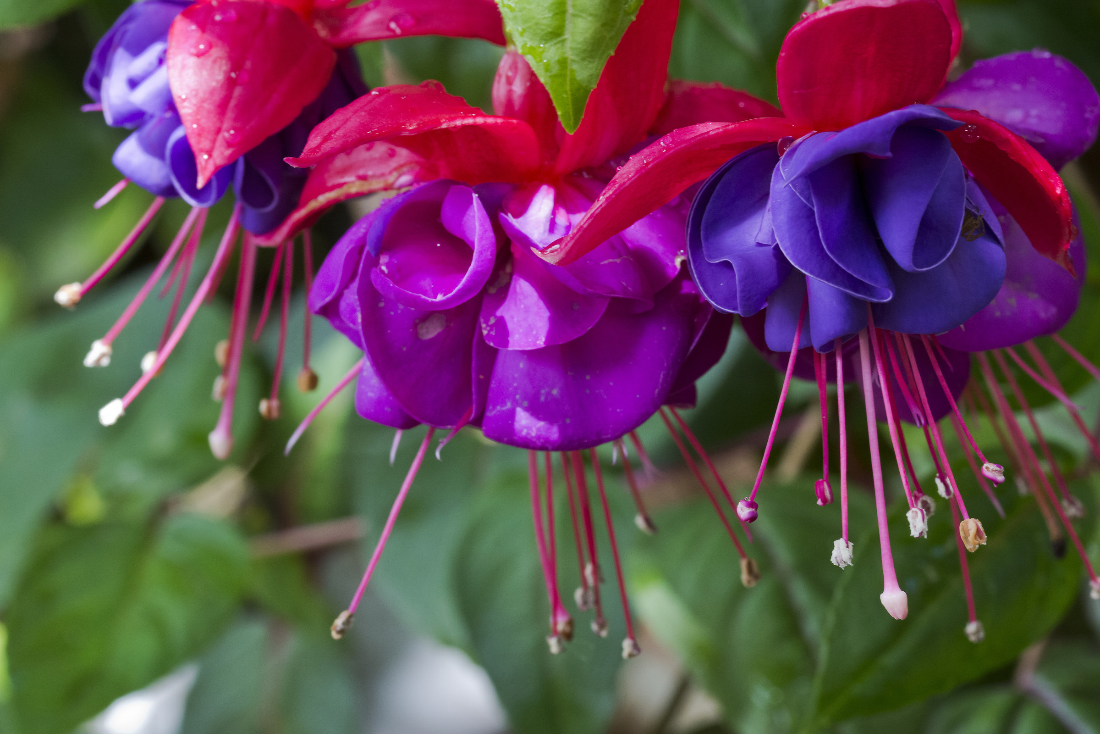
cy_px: 367
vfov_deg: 8.7
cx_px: 550
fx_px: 4812
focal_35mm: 158
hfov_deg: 13.0
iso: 1600
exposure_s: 1/80
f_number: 14
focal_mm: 105
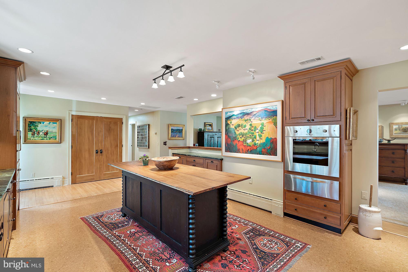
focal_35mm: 16
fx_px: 181
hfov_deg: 96.7
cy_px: 136
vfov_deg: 73.8
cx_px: 204
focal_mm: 16
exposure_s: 1/1.25
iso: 400
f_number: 8
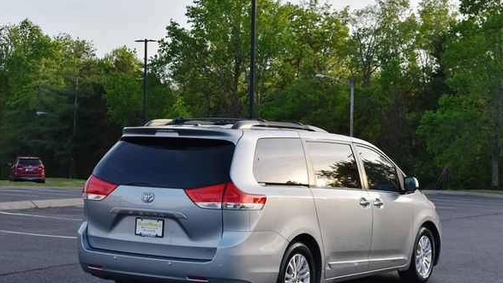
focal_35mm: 72
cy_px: 145
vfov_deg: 16.8
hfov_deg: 29.4
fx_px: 960
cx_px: 265
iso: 200
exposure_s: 1/250
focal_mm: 42
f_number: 8
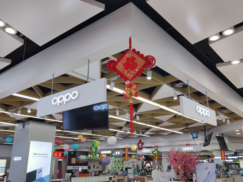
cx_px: 122
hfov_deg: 58.4
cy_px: 91
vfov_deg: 45.4
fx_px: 218
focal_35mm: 31
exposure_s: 1/100
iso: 126
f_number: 1.75
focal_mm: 4.75
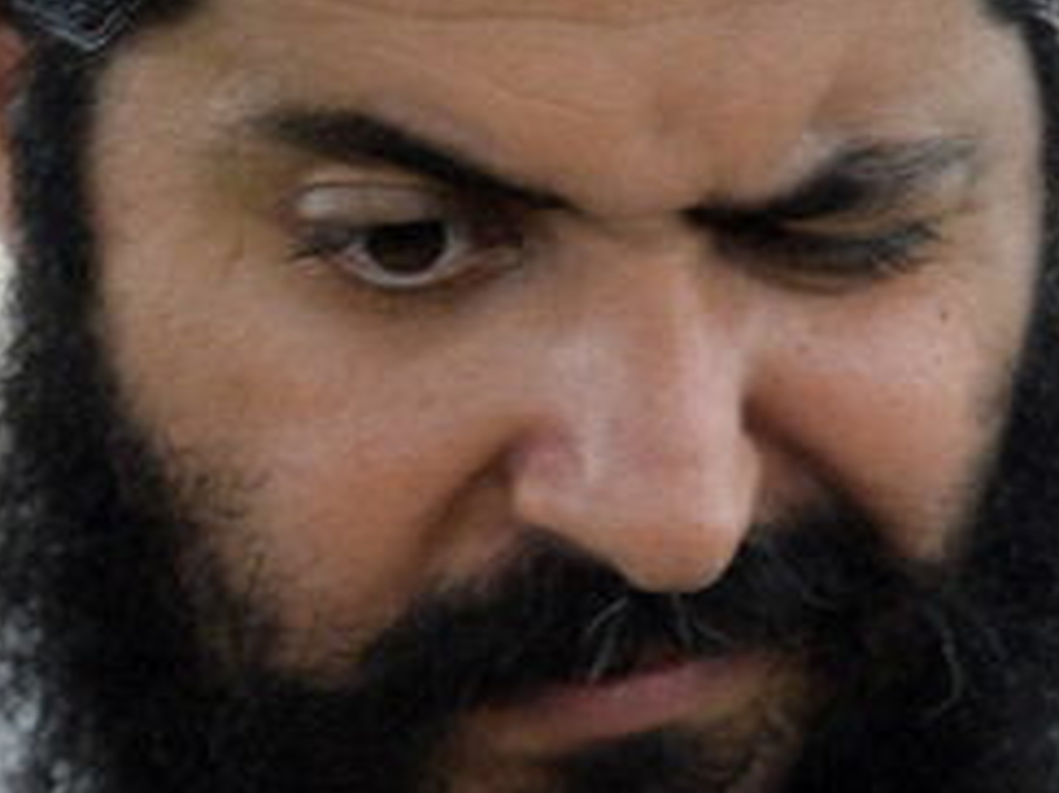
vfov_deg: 1.5
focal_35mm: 973
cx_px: 549
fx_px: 29752
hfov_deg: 2.0
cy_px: 418
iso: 4000
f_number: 4
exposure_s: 1/125
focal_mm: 240
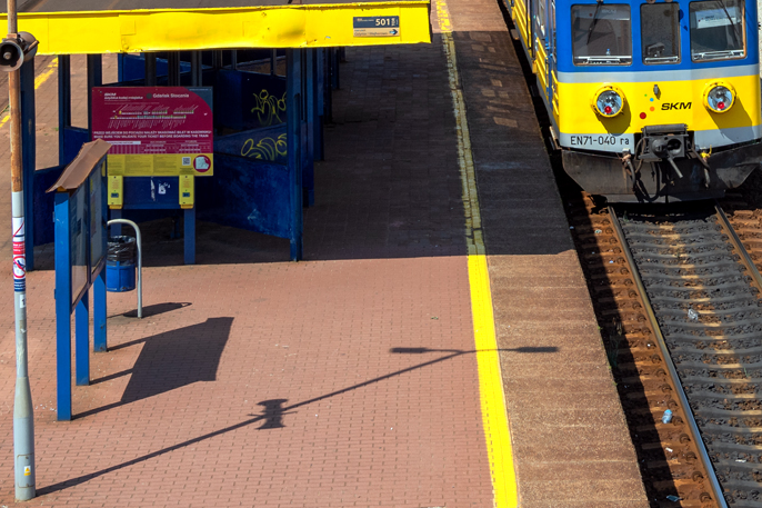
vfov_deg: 12.1
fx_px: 2370
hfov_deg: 18.1
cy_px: -29
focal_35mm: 112
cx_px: 609
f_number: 9
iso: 125
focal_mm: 32
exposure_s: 1/640
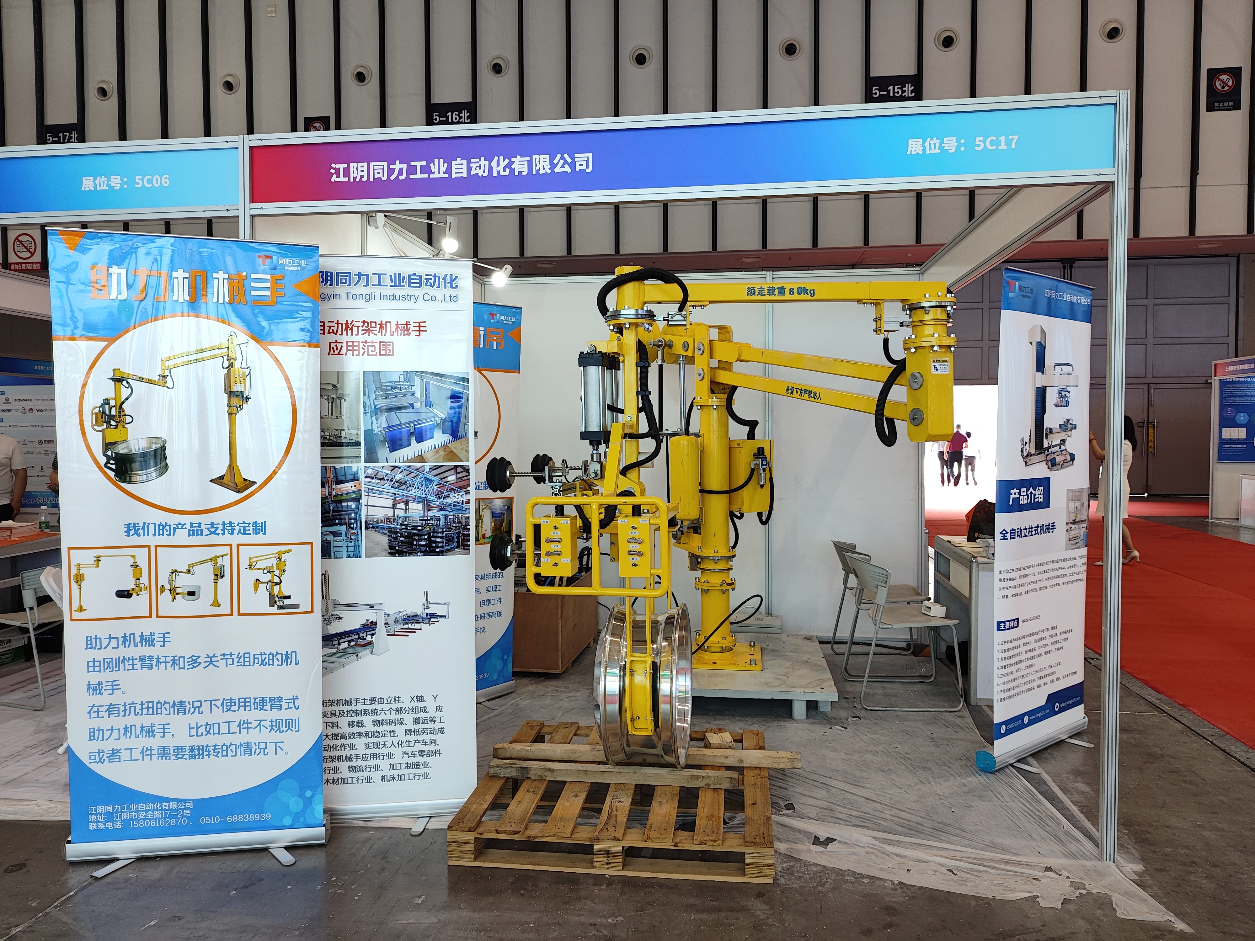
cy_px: 470
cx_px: 628
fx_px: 870
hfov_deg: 71.6
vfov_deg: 56.8
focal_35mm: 24
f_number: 1.65
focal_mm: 5.26
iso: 370
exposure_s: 1/100
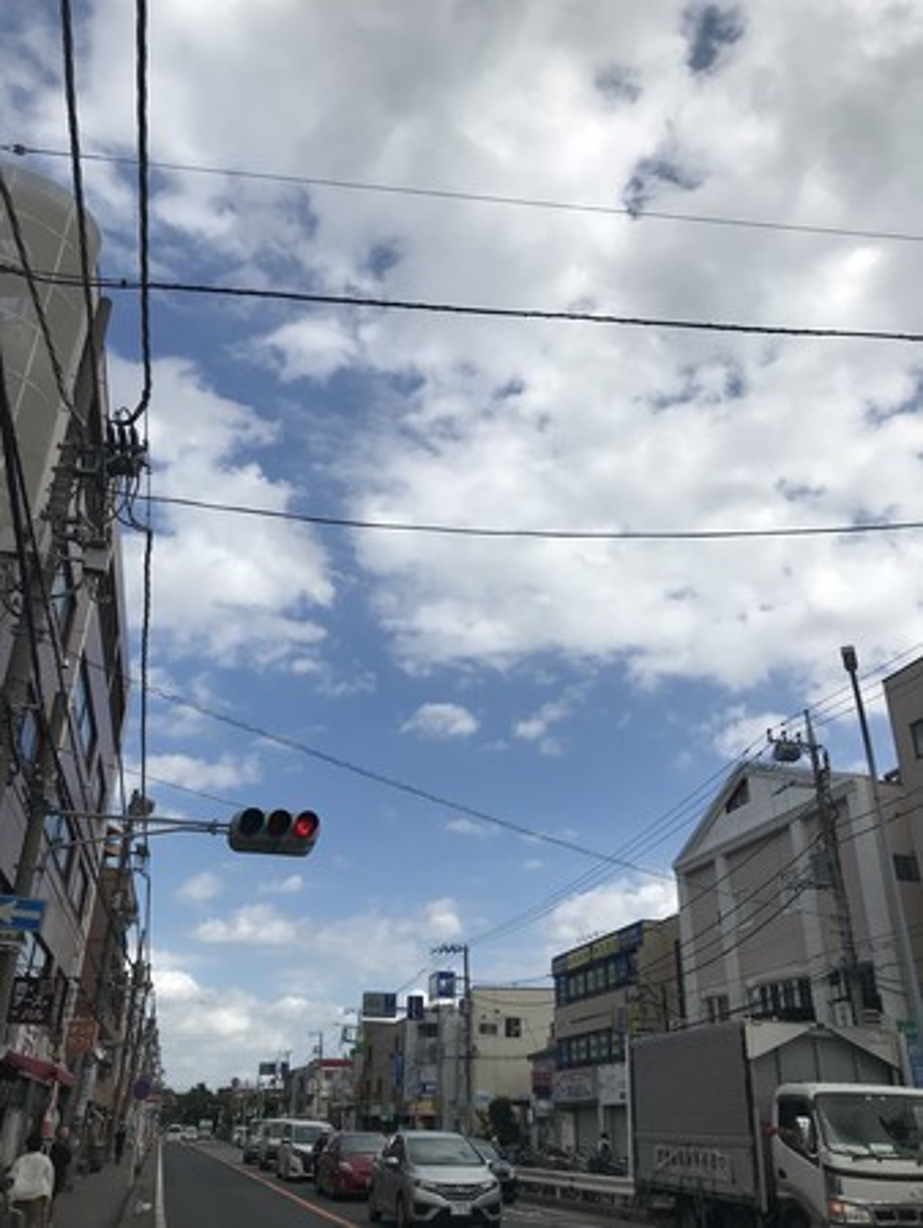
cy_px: 614
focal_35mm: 28
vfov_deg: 63.4
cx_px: 462
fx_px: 995
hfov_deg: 49.8
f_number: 1.8
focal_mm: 3.99
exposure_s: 1/5051
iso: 25
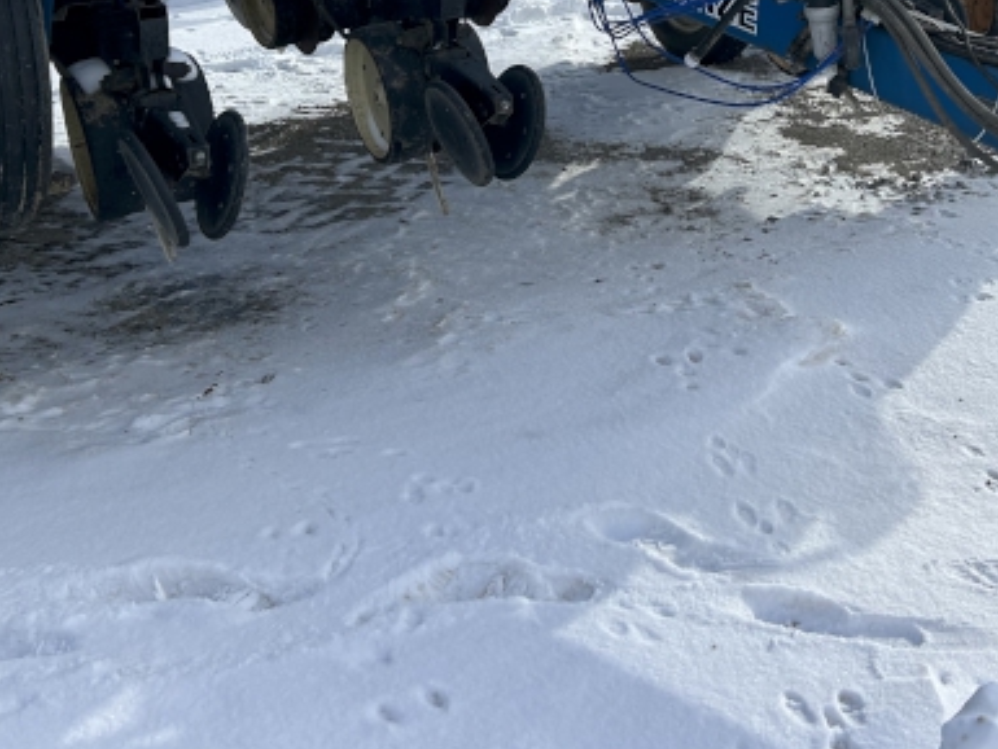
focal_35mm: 54
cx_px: 594
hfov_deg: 35.4
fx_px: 1557
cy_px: -16
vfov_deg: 25.6
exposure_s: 1/5882
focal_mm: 5.7
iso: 50
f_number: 1.5
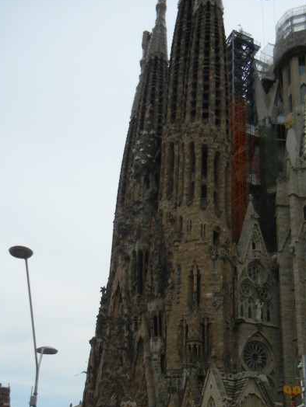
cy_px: 293
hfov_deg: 32.9
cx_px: 167
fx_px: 519
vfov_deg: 42.0
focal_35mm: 44
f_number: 7
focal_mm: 5.4
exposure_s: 1/313
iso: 160
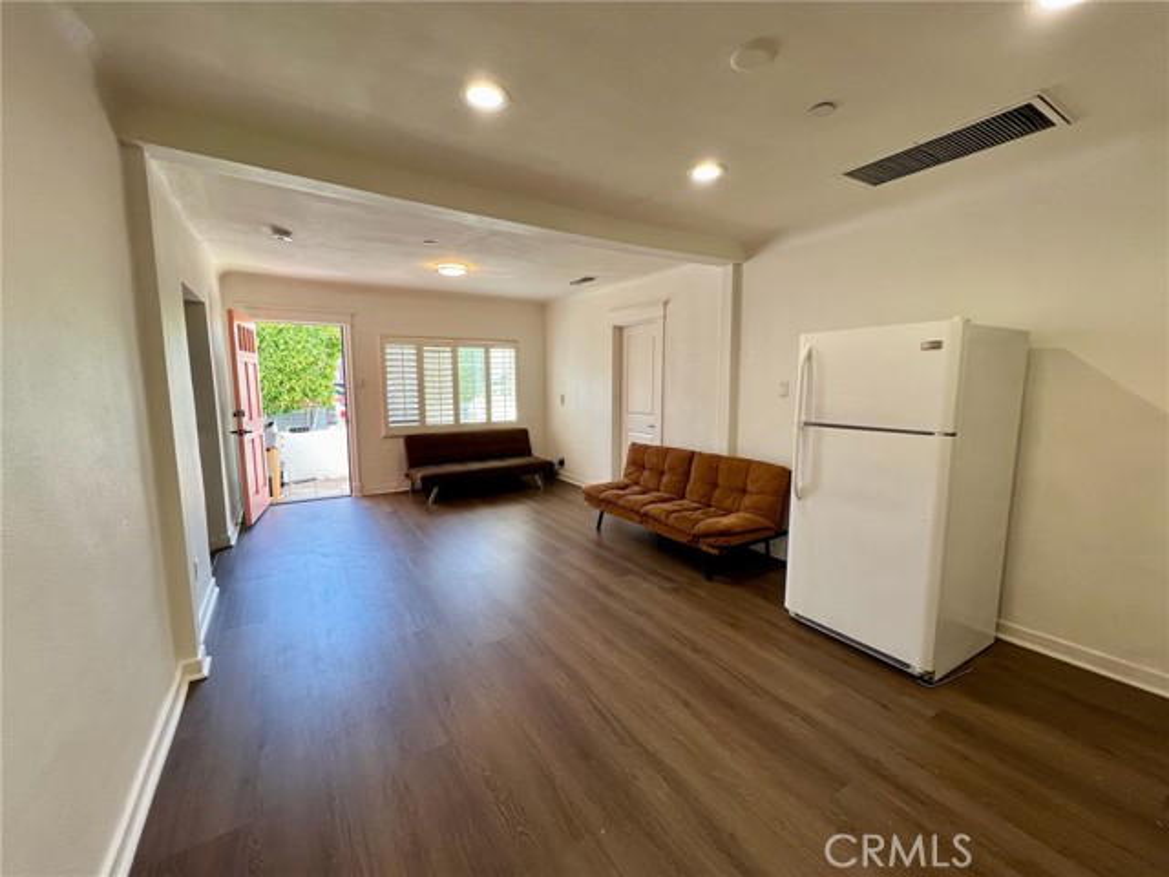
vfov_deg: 89.9
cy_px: 438
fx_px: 439
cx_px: 584
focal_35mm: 13
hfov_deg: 106.2
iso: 100
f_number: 1.8
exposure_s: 1/120
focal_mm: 1.57
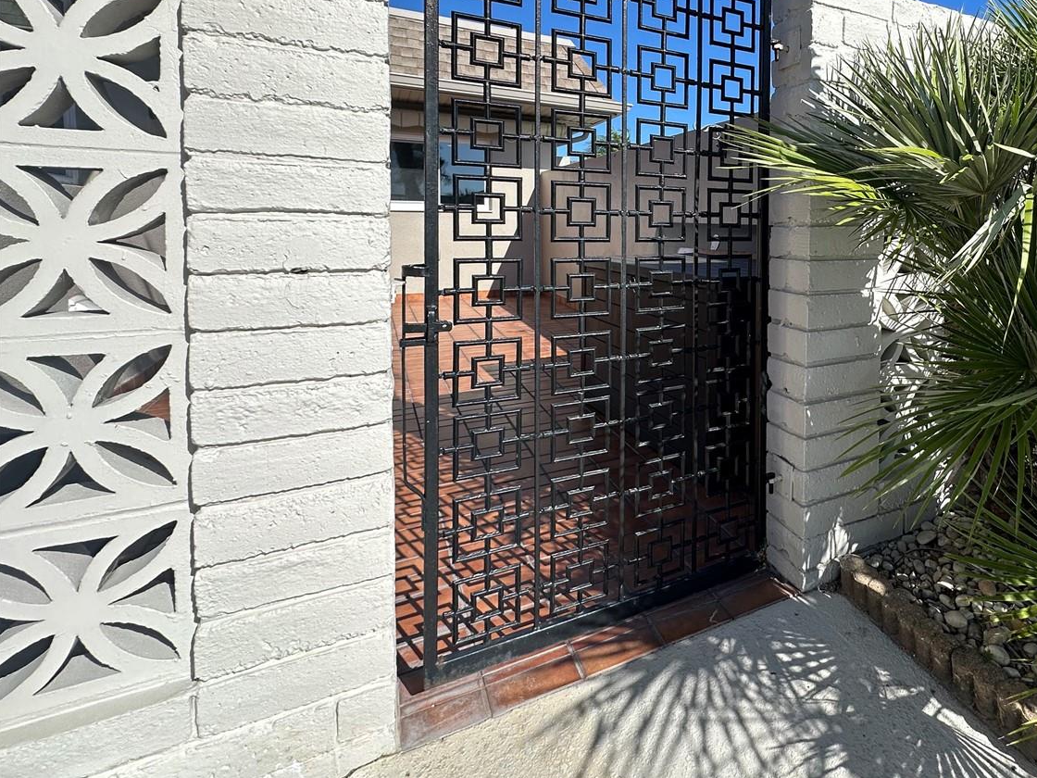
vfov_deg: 63.9
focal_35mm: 20
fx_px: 599
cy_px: 247
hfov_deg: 77.5
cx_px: 736
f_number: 2.2
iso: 40
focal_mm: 2.22
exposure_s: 1/1182
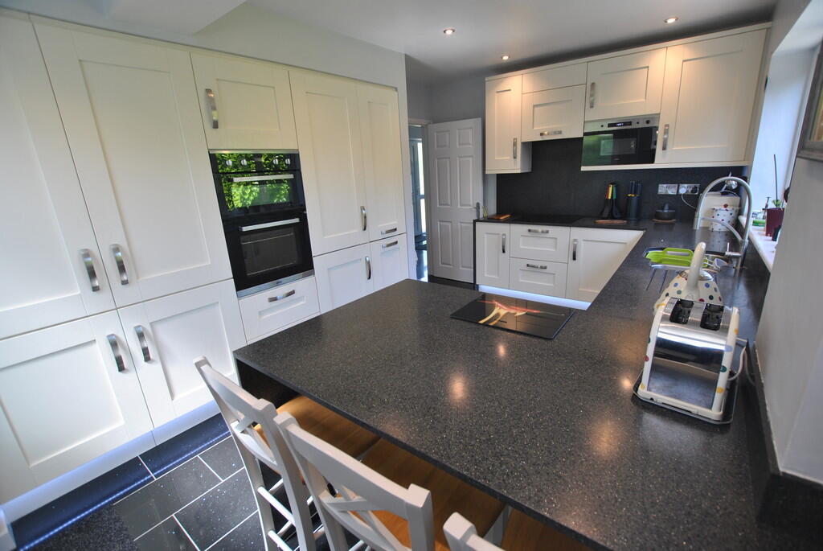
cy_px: 276
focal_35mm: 15
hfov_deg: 100.3
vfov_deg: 77.5
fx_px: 343
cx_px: 412
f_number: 4
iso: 200
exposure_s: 1/60
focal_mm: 10
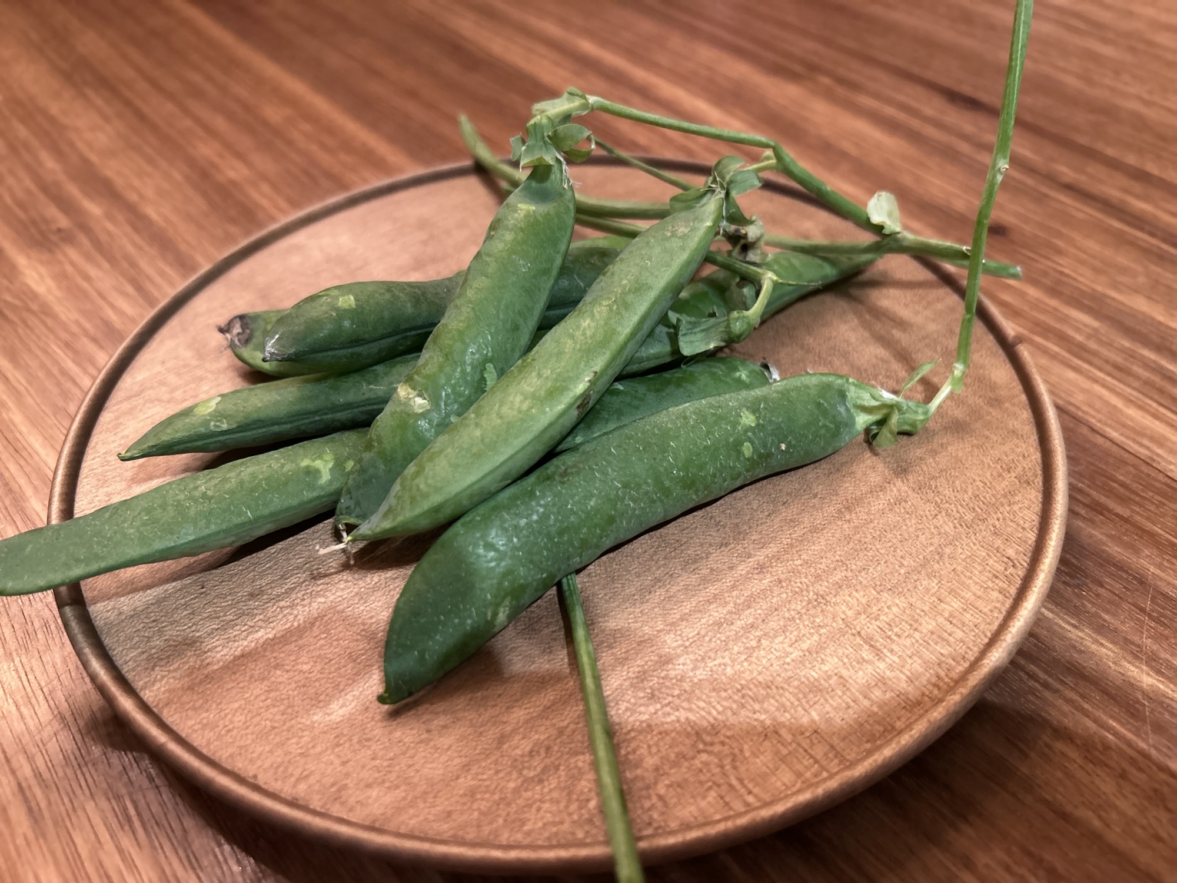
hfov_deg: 67.3
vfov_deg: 53.1
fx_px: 884
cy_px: 442
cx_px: 588
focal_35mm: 26
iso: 400
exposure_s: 1/33
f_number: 1.5
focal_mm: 5.7
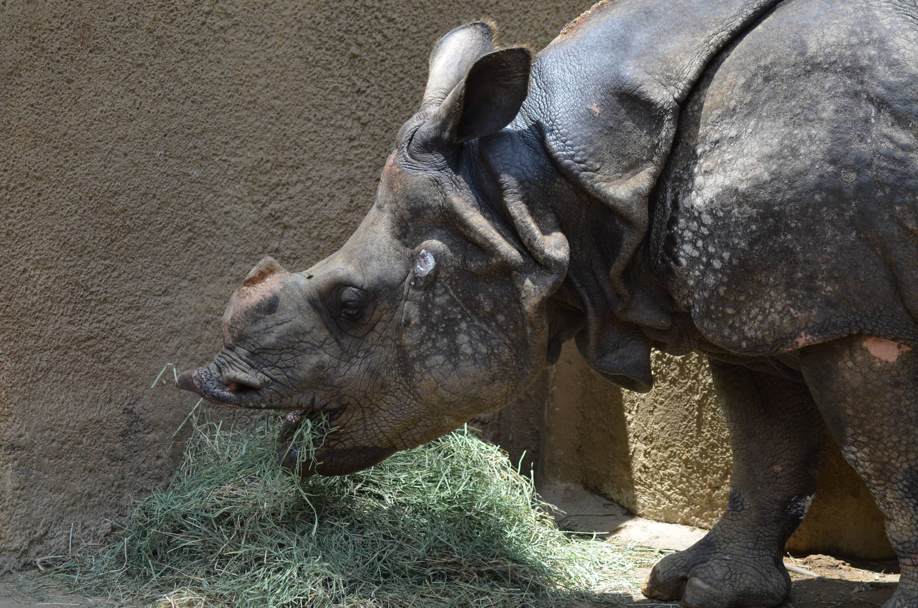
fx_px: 3817
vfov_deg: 9.1
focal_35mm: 150
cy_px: 304
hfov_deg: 13.7
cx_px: 459
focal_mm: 100
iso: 400
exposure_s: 1/400
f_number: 5
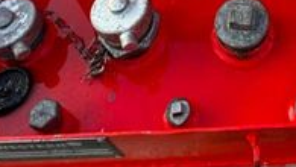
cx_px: 255
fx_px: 369
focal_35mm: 47
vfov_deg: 19.9
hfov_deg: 41.0
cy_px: -120
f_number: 2.2
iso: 40
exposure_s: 1/99
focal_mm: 2.22
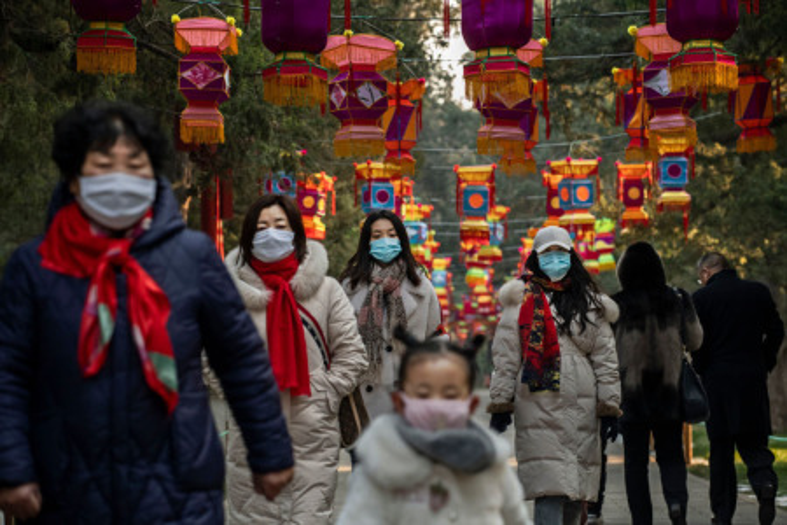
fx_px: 2951
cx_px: 394
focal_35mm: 135
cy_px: 262
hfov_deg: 15.2
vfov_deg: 10.2
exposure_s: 1/400
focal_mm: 135
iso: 1250
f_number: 5.6
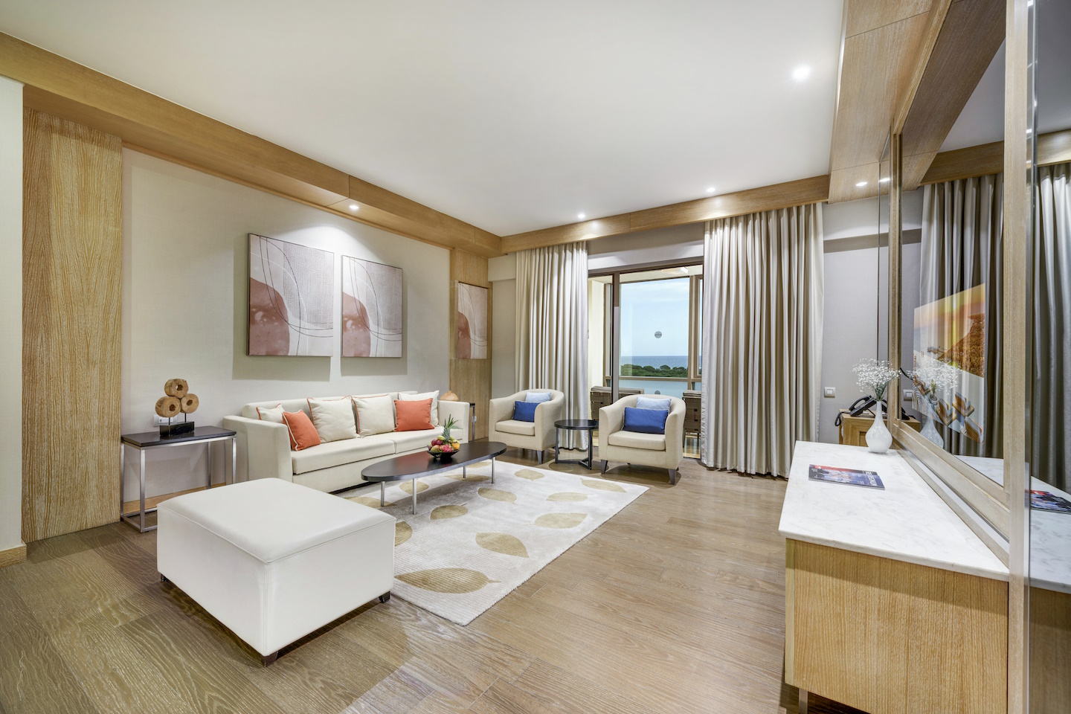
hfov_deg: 104.3
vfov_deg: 81.2
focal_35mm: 14
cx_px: 536
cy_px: 357
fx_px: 416
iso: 100
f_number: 11
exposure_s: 4
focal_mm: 14
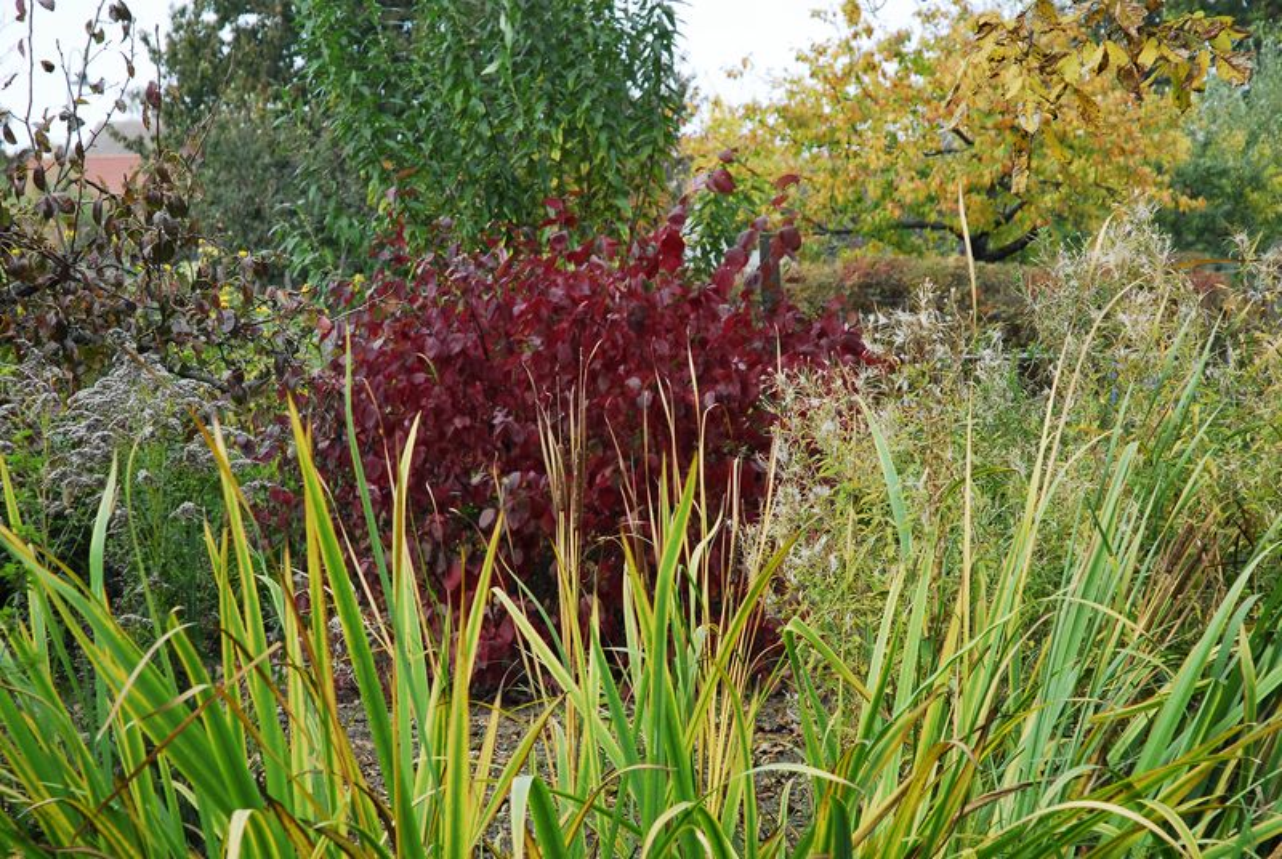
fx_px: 3745
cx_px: 641
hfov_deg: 19.4
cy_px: 430
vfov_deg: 13.1
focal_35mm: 105
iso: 400
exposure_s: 1/80
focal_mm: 70
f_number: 8
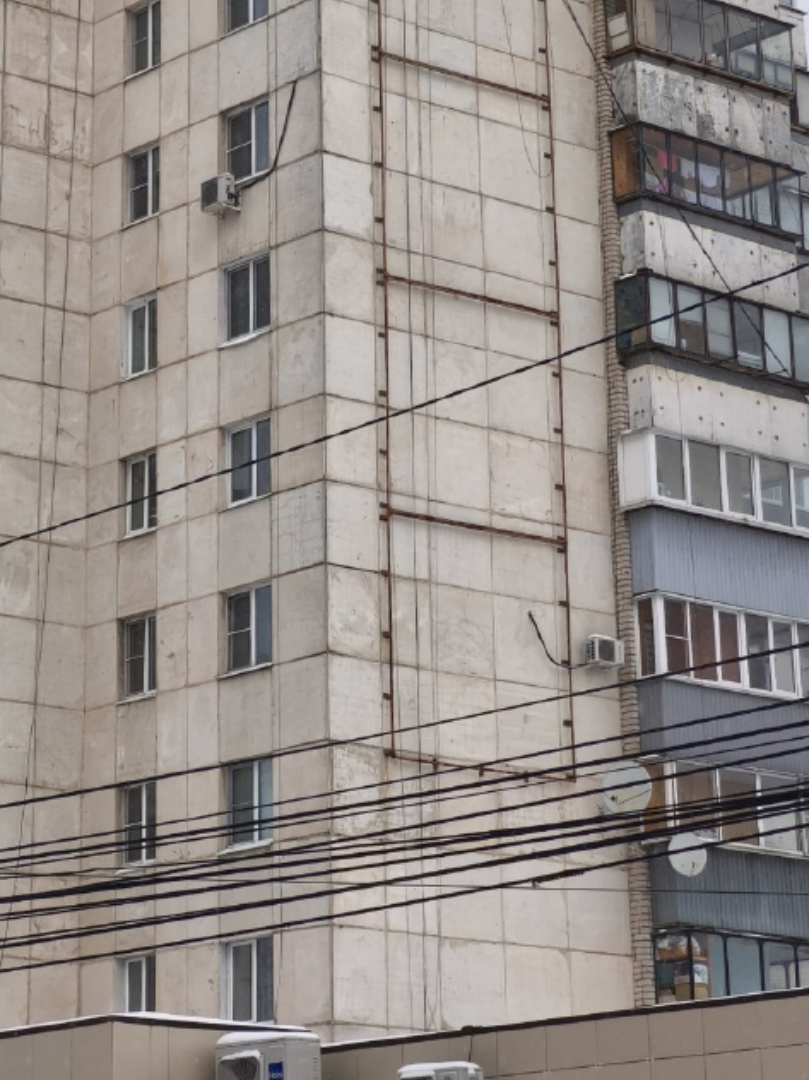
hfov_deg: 14.3
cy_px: 212
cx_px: 256
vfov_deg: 18.9
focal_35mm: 103
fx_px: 3211
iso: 50
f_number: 1.9
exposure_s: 1/319
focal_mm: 7.1
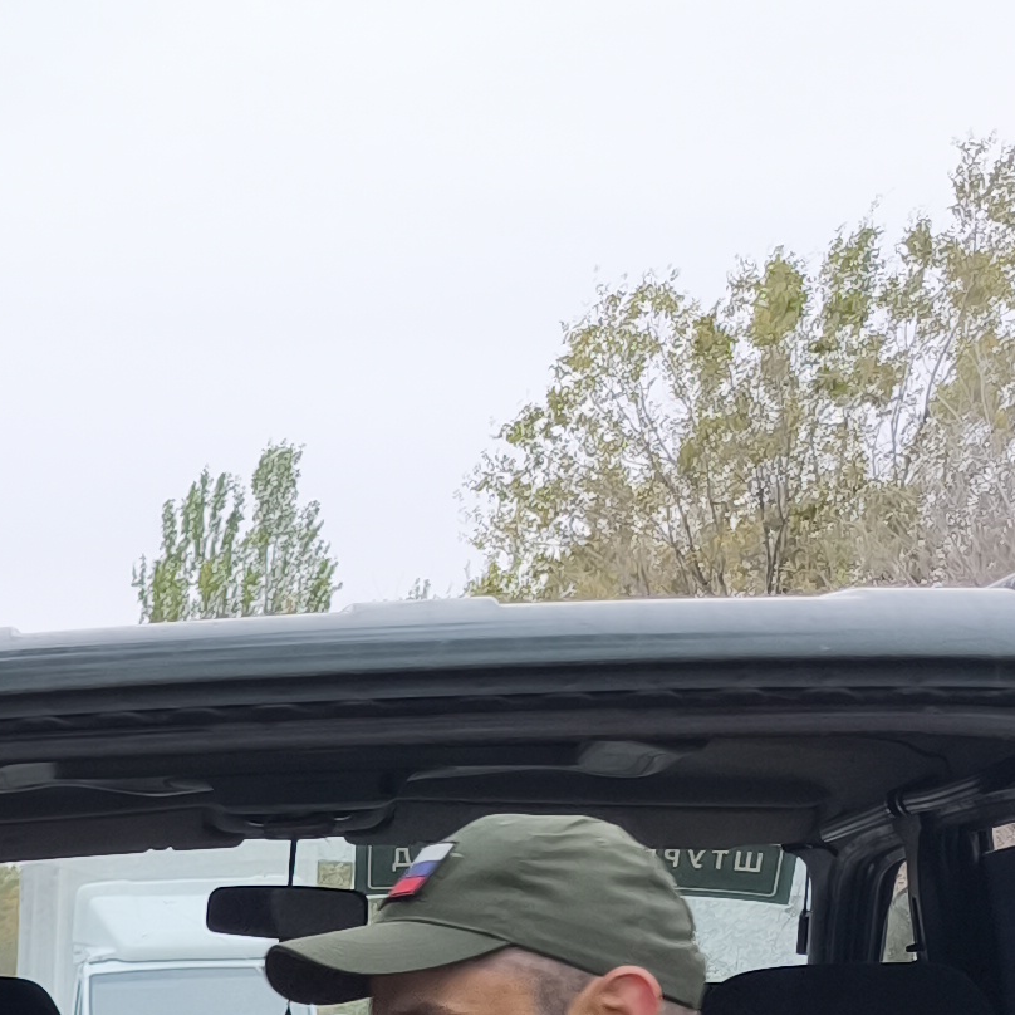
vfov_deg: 14.9
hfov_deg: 14.0
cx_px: -1083
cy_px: 1784
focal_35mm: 103
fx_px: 3417
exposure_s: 1/123
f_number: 1.6
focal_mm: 6.57
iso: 80
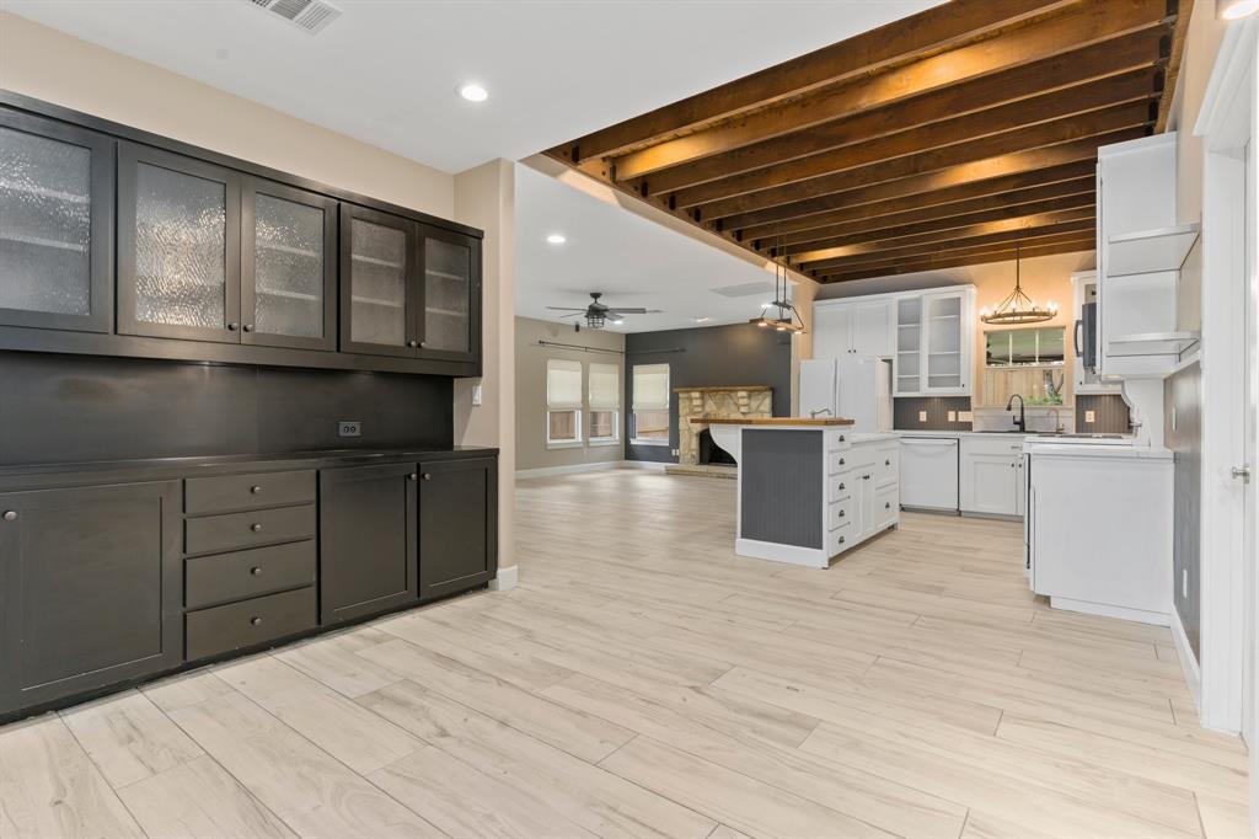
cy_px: 420
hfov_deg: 90.0
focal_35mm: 18
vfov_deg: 67.3
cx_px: 630
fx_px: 629
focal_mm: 18
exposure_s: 1/2.5
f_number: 8
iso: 400
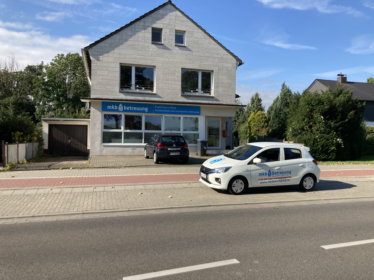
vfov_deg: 49.7
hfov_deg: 63.4
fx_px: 303
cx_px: 187
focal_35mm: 28
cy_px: 140
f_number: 1.8
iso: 20
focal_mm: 3.99
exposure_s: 1/1372
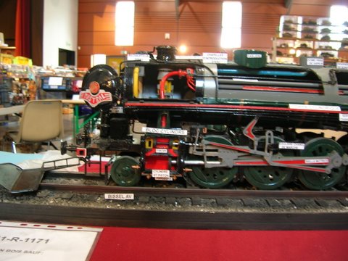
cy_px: 130
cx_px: 174
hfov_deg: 54.0
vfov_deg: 41.8
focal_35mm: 34
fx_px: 342
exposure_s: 1/4.2
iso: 67
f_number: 2.9
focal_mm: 5.7
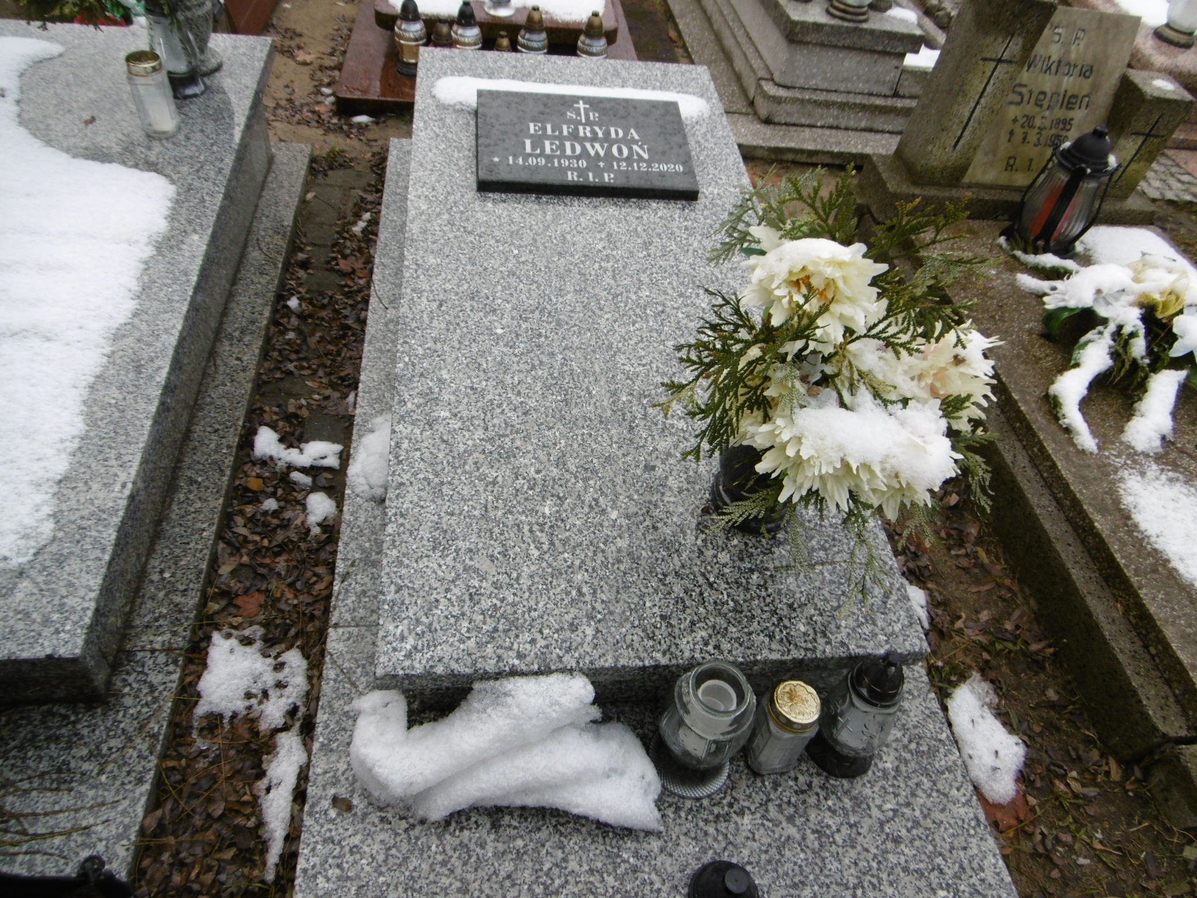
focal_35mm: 24
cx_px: 598
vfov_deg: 56.8
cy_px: 449
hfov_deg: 71.6
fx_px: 830
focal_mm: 4.3
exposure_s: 1/125
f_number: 3.1
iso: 100
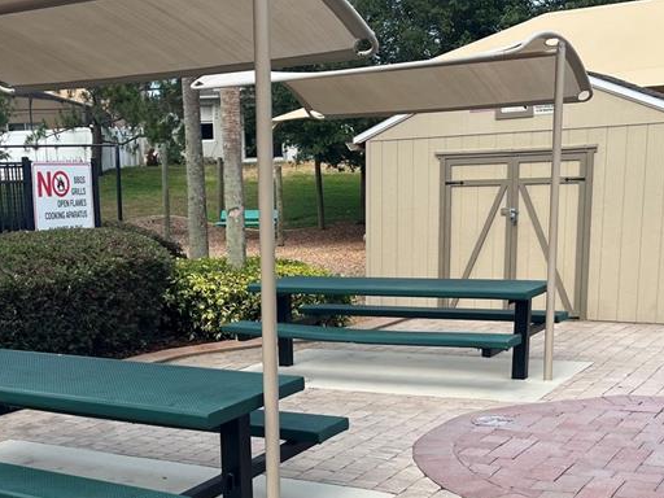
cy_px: 414
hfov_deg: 36.7
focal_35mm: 52
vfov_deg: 27.4
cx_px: 262
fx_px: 997
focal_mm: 5.1
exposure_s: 1/1647
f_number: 1.6
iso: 50
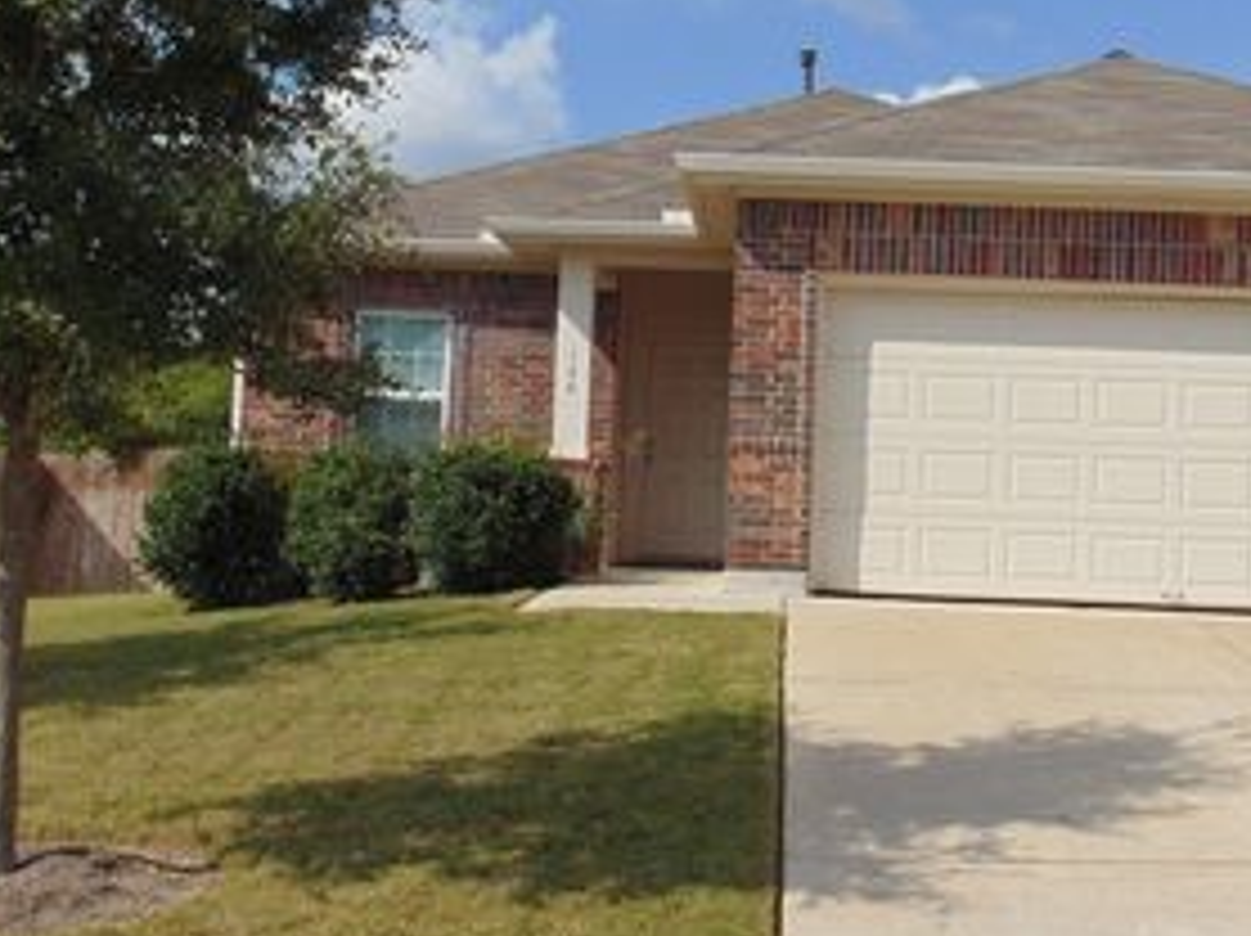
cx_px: 702
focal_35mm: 54
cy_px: 398
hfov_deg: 35.5
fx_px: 1950
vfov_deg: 27.0
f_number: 8
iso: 80
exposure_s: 1/400
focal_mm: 5.4
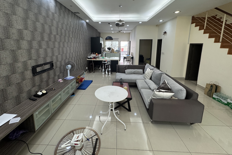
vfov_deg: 73.0
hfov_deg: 96.7
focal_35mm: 16
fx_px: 103
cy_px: 62
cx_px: 112
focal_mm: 2.22
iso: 250
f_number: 2.2
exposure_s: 1/100
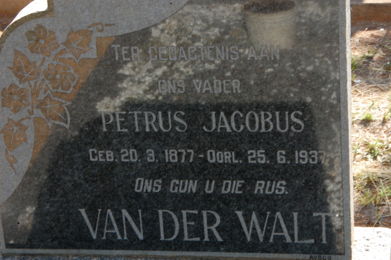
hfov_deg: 17.5
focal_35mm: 117
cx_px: 196
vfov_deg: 11.7
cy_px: 130
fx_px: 1270
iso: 720
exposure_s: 1/30
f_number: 22
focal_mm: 78
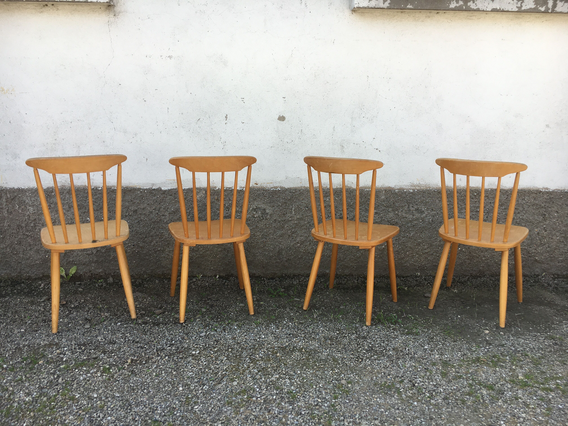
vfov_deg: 48.2
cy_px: 213
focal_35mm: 29
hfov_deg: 61.7
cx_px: 284
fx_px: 476
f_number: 2.2
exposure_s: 1/366
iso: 25
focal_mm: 4.15
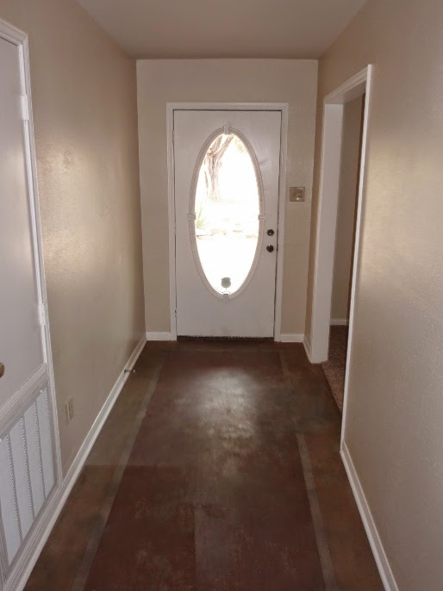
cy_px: 278
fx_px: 478
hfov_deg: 49.7
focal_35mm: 28
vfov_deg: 63.4
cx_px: 228
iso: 100
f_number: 3.3
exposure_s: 1/8
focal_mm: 4.1
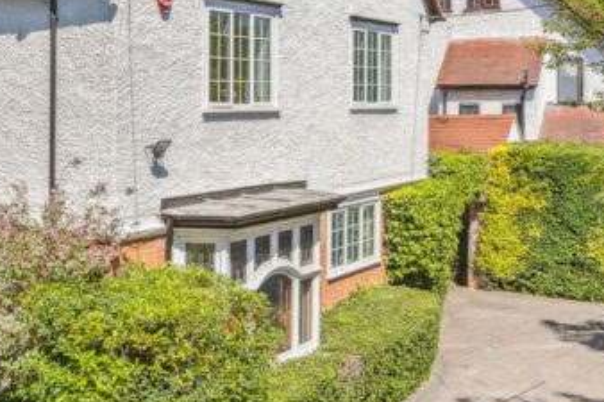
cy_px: 134
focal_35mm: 50
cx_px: 116
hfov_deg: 38.1
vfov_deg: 26.8
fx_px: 838
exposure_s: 1/2000
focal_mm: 8.38
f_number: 2.8
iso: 100
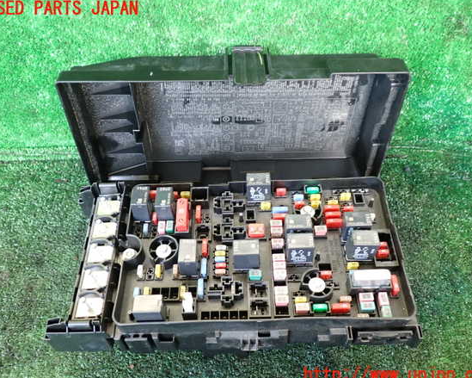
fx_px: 447
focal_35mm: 32
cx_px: 240
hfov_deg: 55.7
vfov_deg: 45.8
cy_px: 192
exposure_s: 1/30
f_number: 2.3
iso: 250
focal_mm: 5.4
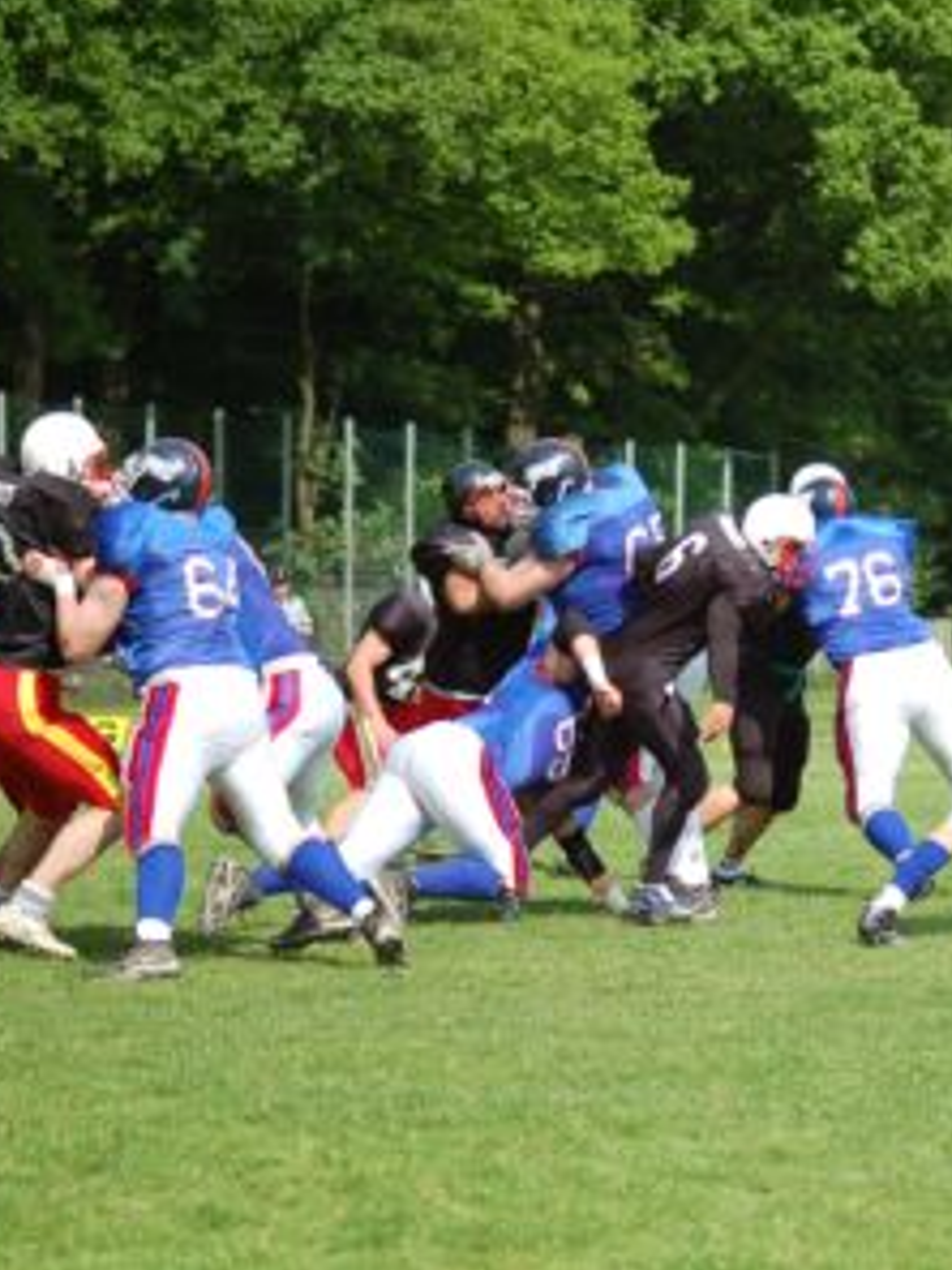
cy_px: 631
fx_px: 5647
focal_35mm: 154
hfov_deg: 9.6
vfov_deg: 12.8
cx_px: 907
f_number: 4.5
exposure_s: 1/1000
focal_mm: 70
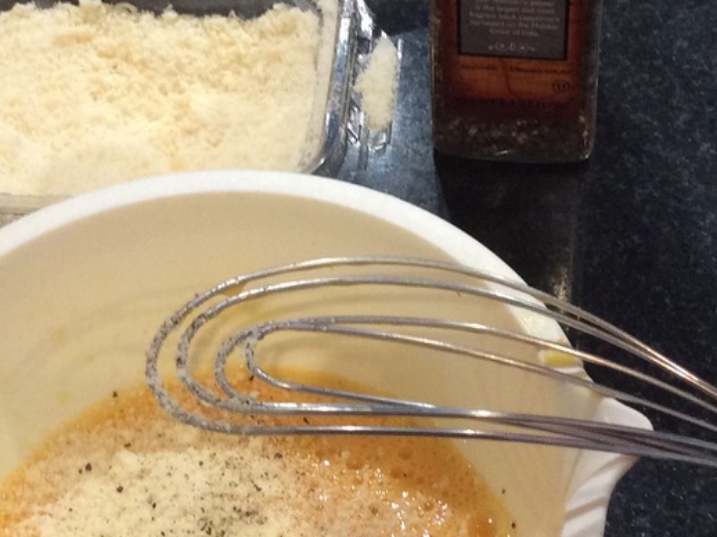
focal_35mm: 79
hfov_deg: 24.7
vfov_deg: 18.5
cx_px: 388
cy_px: 101
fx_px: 1636
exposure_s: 1/24
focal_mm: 3.3
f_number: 2.4
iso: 125
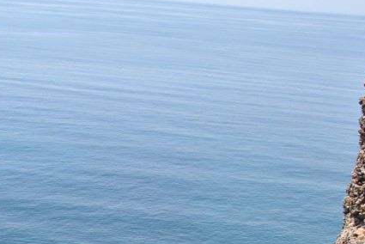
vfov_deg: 16.3
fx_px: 822
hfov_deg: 22.7
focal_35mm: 81
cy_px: 279
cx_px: -91
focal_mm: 20
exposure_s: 1/250
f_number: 7.1
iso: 100
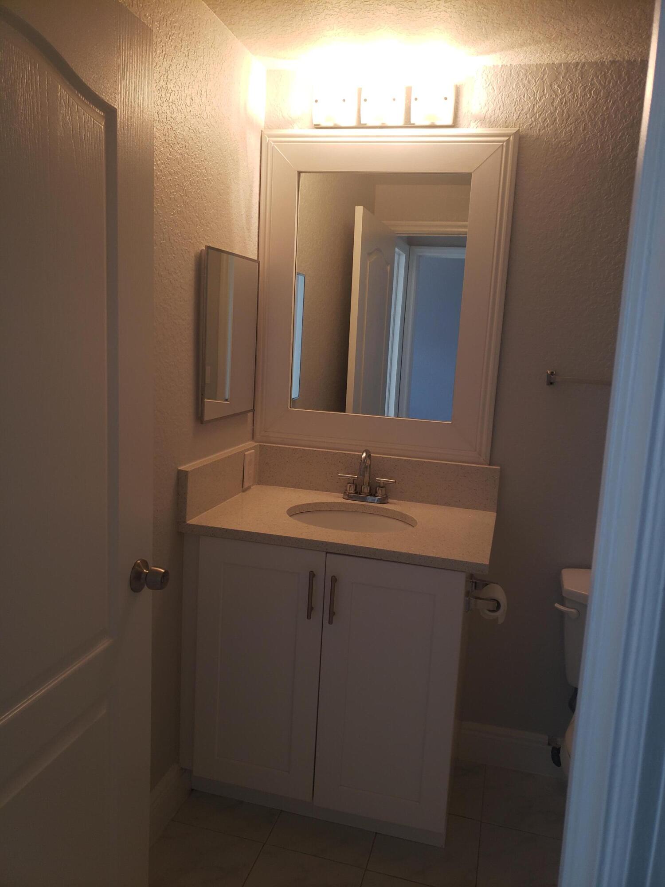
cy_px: 444
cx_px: 332
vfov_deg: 67.3
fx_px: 666
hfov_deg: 53.1
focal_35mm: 26
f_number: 1.5
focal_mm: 4.3
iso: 100
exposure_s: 1/60
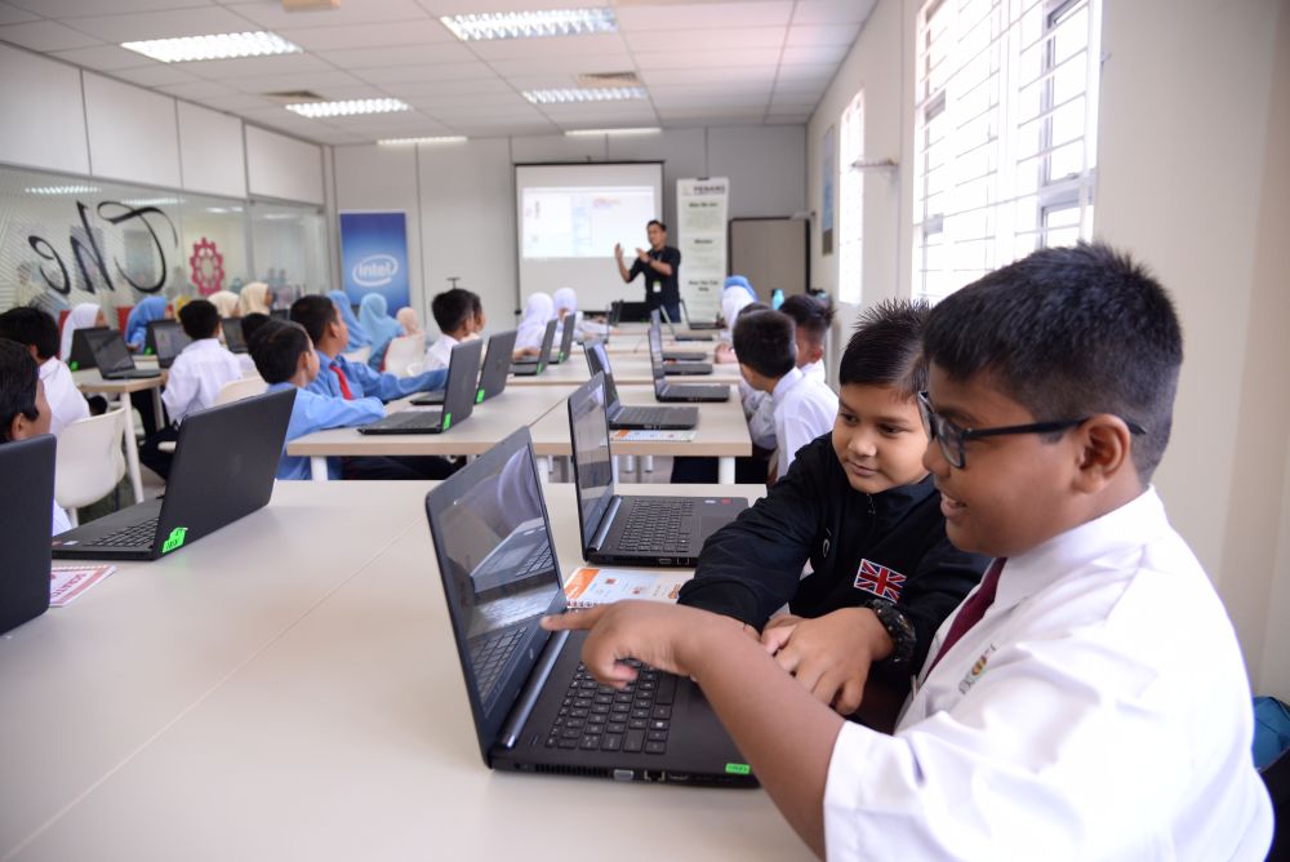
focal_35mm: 24
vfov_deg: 53.2
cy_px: 431
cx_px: 645
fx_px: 860
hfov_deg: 73.7
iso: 1250
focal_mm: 24
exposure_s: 1/125
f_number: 4
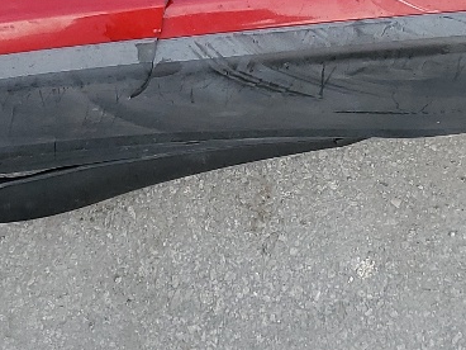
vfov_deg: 12.6
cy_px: -131
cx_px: 317
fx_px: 1521
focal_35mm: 113
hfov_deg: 17.4
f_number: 1.5
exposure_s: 1/833
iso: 50
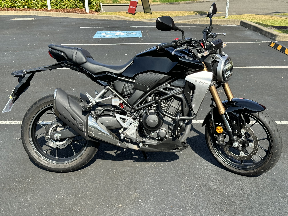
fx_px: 399
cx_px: 144
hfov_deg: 39.7
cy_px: 108
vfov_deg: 30.3
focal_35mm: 48
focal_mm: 6.76
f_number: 1.78
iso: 64
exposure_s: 1/1560
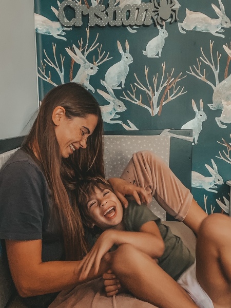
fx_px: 267
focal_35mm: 30
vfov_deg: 60.0
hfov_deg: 46.8
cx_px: 116
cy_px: 154
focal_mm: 2.71
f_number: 2.2
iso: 500
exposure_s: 1/30
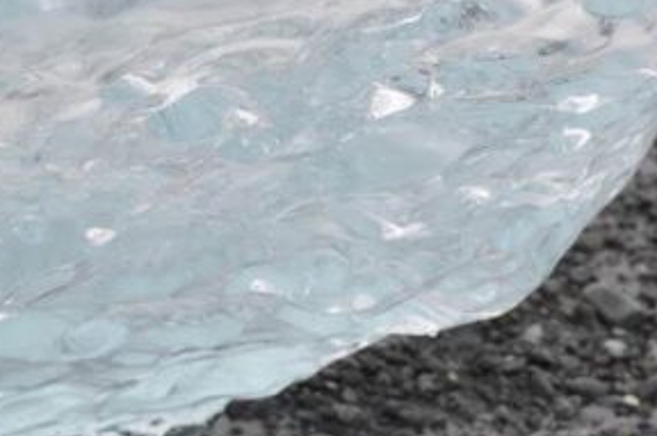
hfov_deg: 13.6
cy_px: 124
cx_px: 586
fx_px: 2733
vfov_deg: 9.1
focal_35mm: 150
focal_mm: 36
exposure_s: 1/125
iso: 250
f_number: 5.6
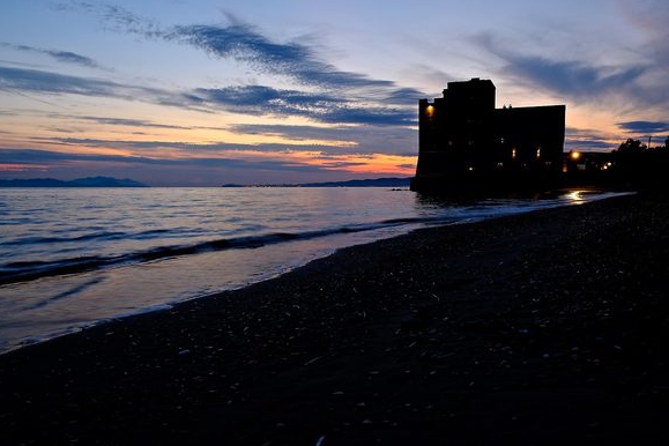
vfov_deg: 46.4
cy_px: 217
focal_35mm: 28
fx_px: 520
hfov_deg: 65.5
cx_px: 332
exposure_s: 1/3.1
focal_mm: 18
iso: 200
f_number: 5.6
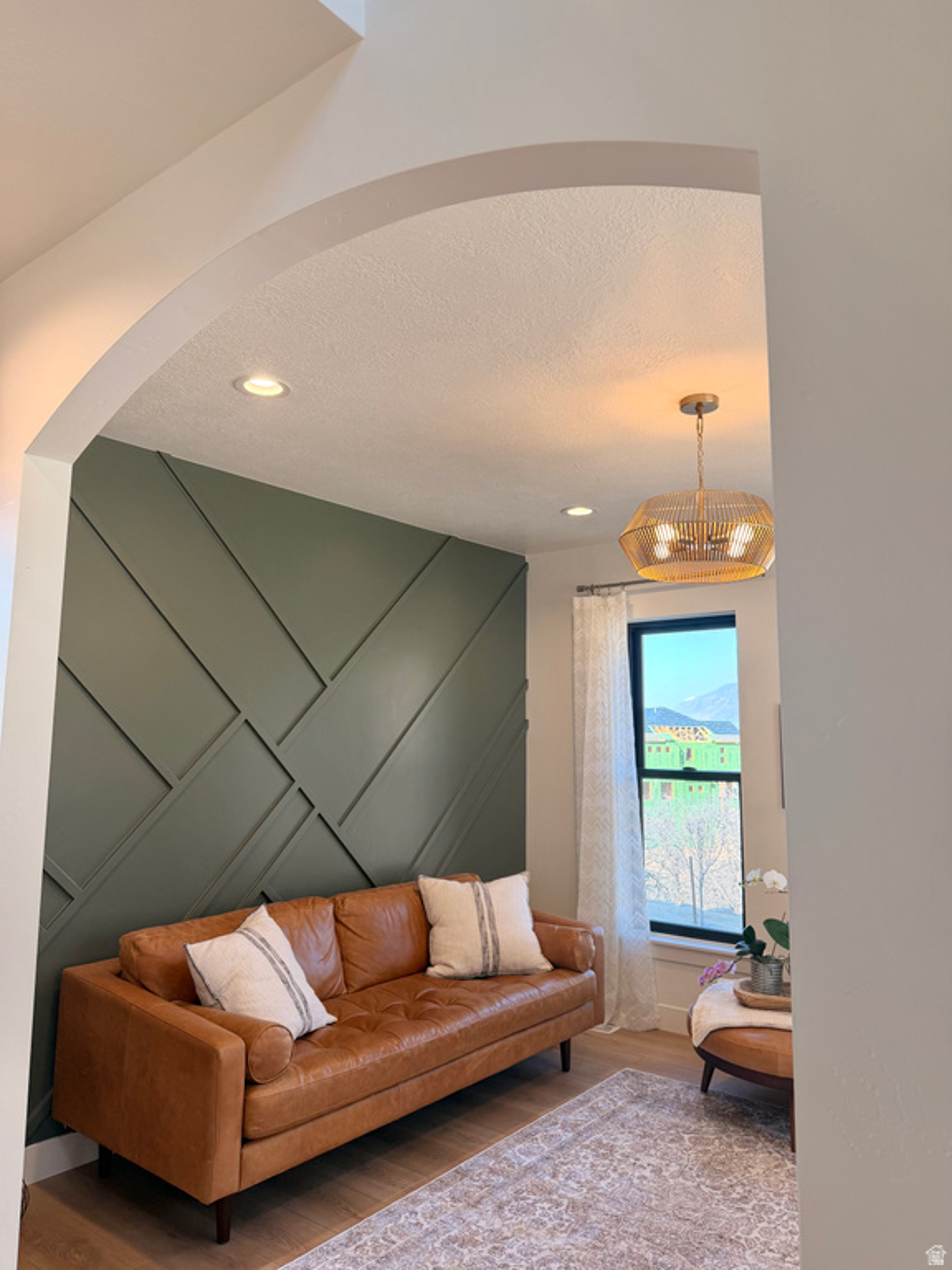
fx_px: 880
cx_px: 476
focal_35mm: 24
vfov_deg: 71.6
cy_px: 635
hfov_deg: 56.8
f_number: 1.78
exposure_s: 1/190
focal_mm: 6.76
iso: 100
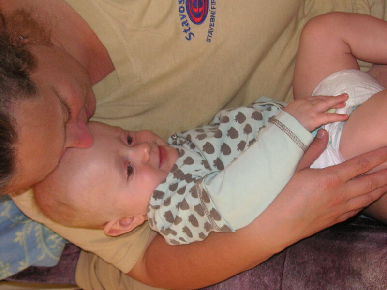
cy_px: 145
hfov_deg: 31.7
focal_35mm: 61
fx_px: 682
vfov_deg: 24.0
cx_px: 194
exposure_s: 1/60
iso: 160
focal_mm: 10.2
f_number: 3.9
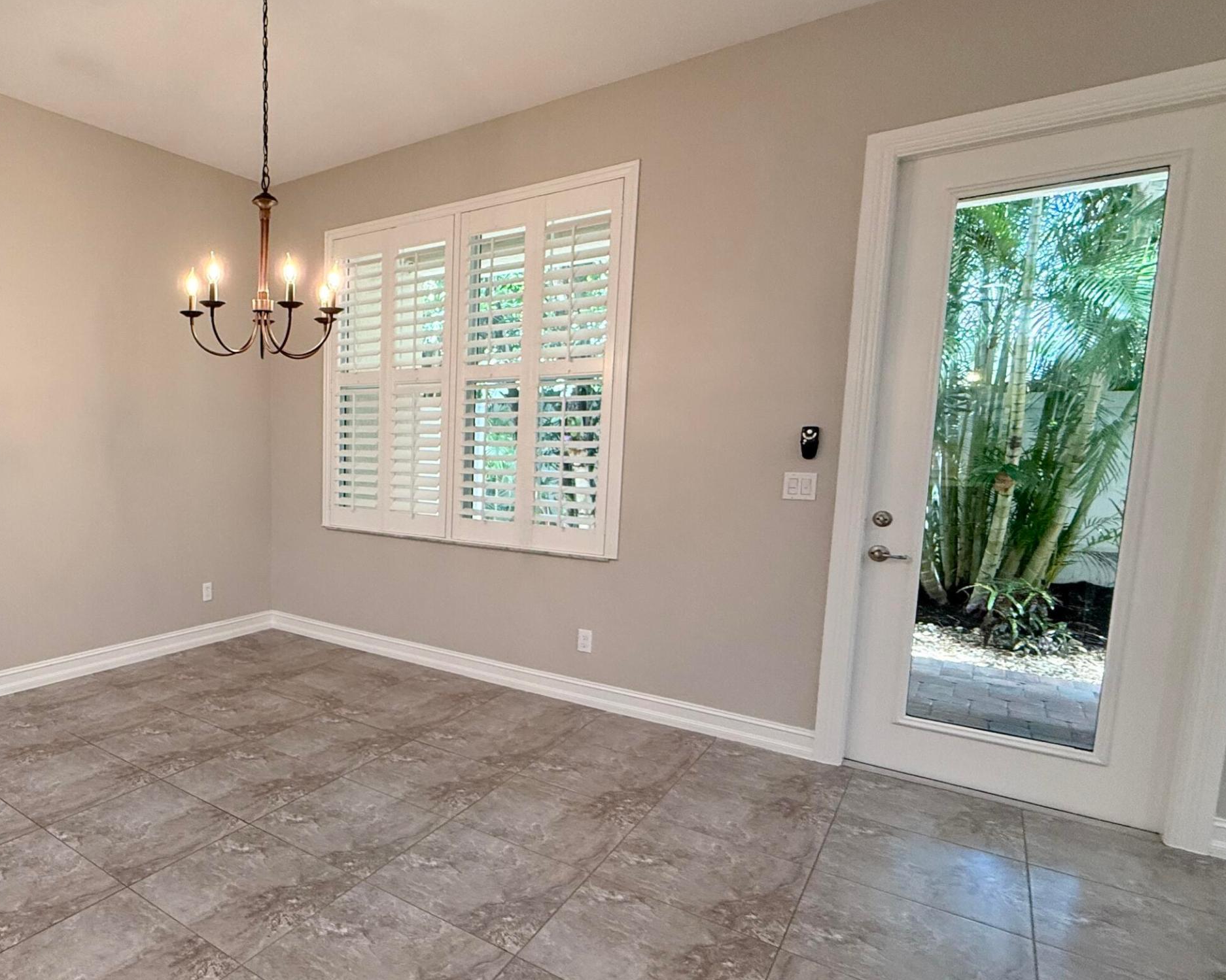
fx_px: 762
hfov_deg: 72.5
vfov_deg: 65.4
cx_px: 315
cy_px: 525
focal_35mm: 21
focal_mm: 2.22
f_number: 2.2
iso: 320
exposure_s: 1/120
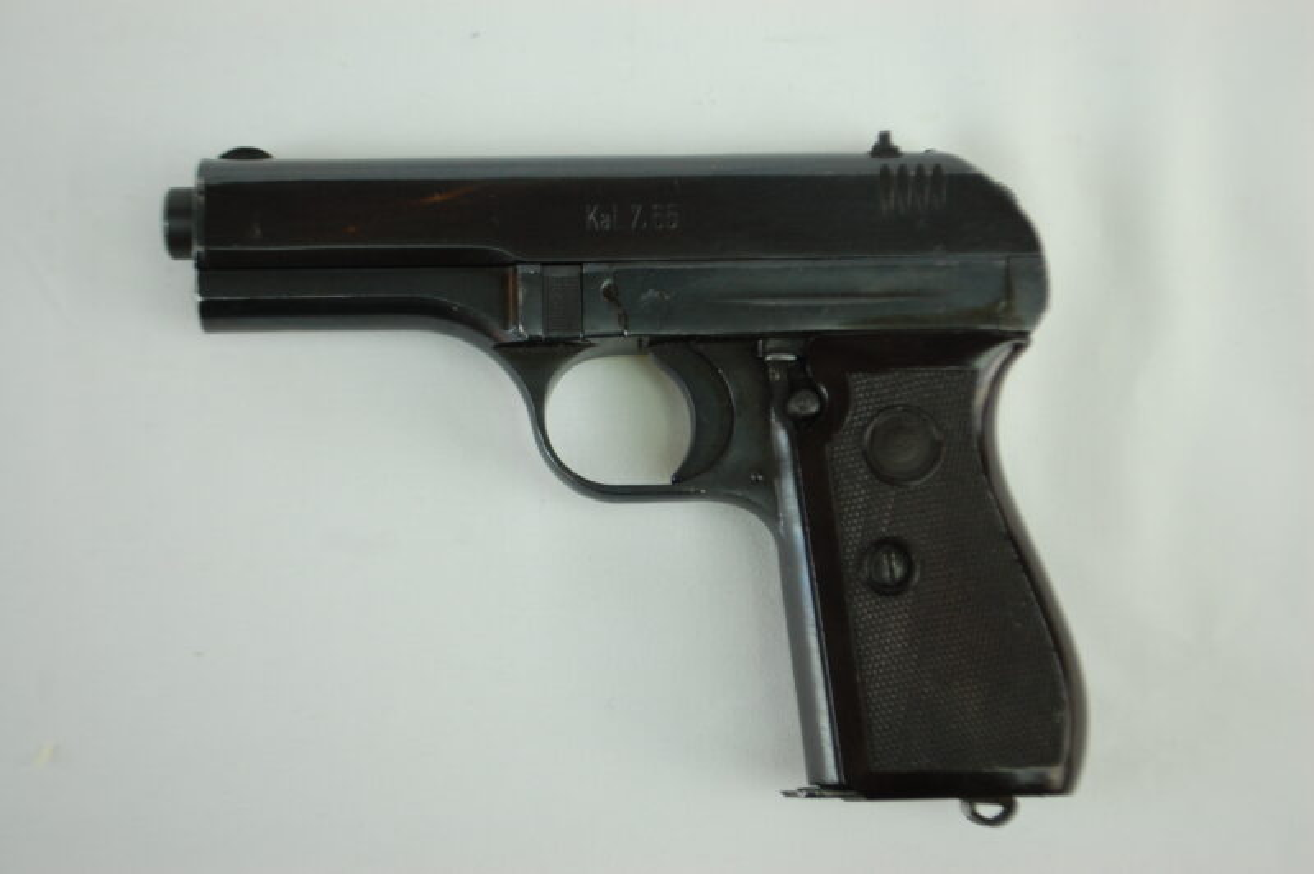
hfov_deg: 29.9
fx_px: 2462
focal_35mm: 68
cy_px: 437
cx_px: 657
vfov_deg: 20.1
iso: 500
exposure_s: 1/30
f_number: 5.3
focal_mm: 45
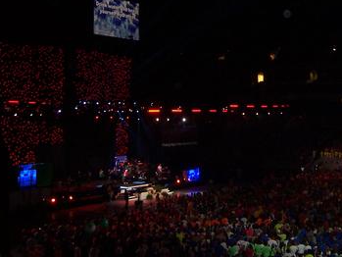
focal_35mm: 66
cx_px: 274
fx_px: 652
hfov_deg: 28.7
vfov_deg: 22.0
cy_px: 53
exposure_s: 1/60
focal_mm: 6
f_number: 3
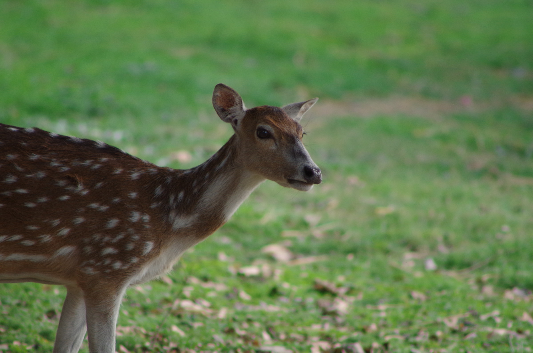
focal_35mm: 600
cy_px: 176
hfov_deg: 3.4
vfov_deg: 2.3
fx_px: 8864
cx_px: 266
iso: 400
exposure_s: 1/400
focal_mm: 400
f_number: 5.6
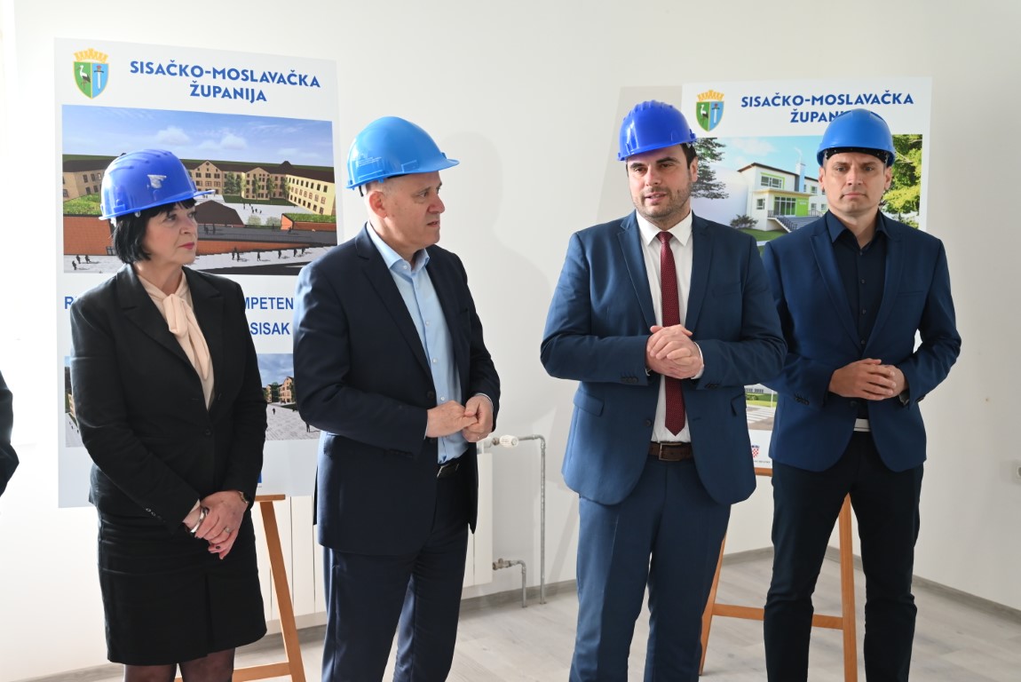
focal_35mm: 43
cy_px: 341
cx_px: 510
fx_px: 1220
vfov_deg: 31.2
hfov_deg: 45.4
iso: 1250
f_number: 4
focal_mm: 43
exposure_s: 1/50
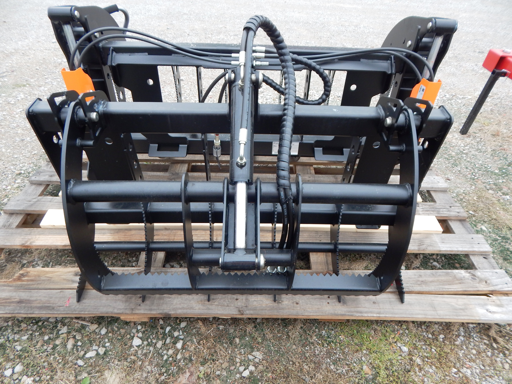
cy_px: 192
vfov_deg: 61.1
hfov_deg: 76.4
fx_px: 325
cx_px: 256
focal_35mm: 22
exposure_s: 1/80
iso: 125
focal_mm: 4
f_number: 3
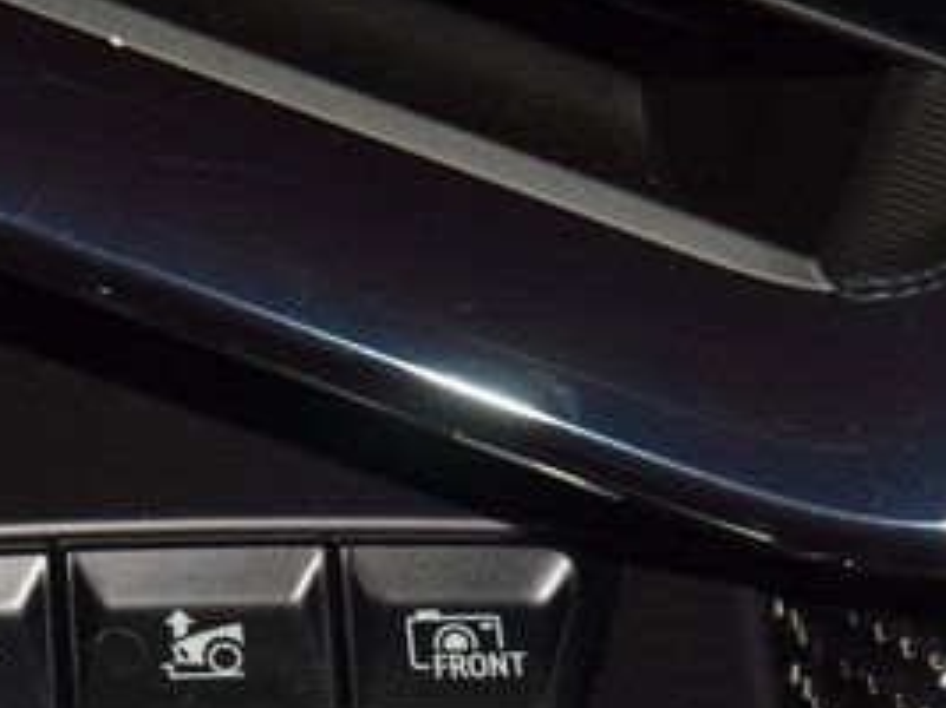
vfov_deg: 6.1
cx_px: 188
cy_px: 628
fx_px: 6611
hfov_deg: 8.2
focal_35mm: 242
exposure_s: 1/125
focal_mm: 70
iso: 100
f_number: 8
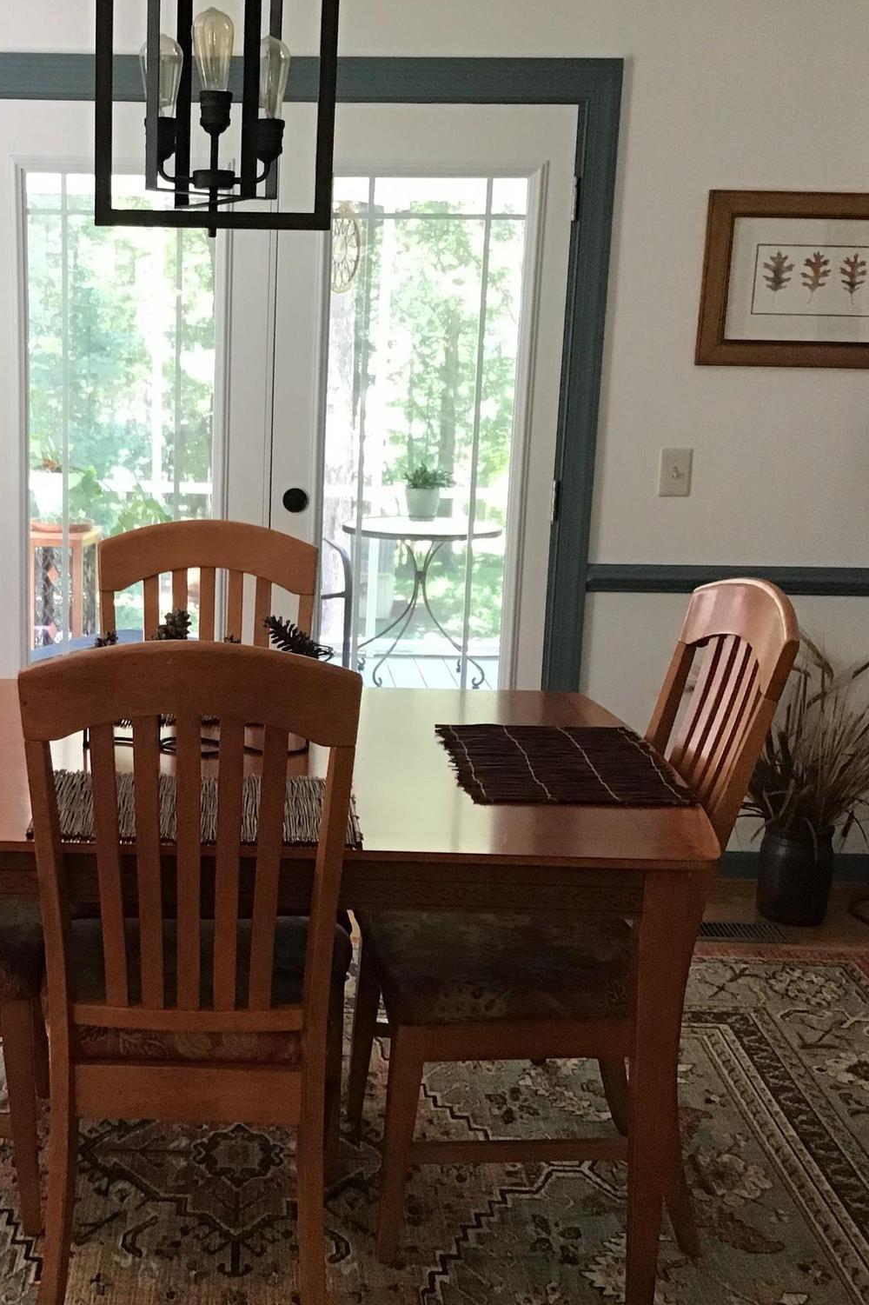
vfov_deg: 44.5
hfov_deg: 29.9
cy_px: 651
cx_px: 202
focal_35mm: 44
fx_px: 1594
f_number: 2.4
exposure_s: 1/30
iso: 125
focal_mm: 3.3
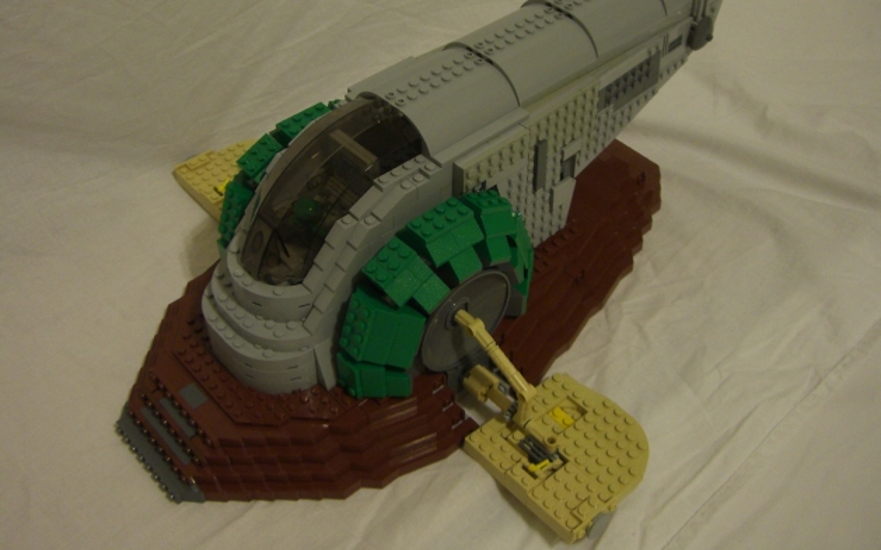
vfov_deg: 31.2
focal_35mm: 41
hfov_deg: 48.2
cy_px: 227
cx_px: 441
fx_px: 984
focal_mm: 6.2
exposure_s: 1/8
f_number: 2.7
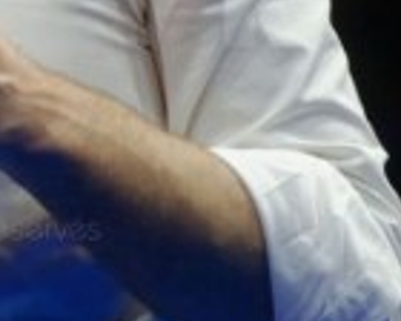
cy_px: -347
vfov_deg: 1.0
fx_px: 19084
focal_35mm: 1608
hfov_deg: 1.2
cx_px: -321
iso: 1000
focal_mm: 200
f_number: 5.6
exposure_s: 1/100
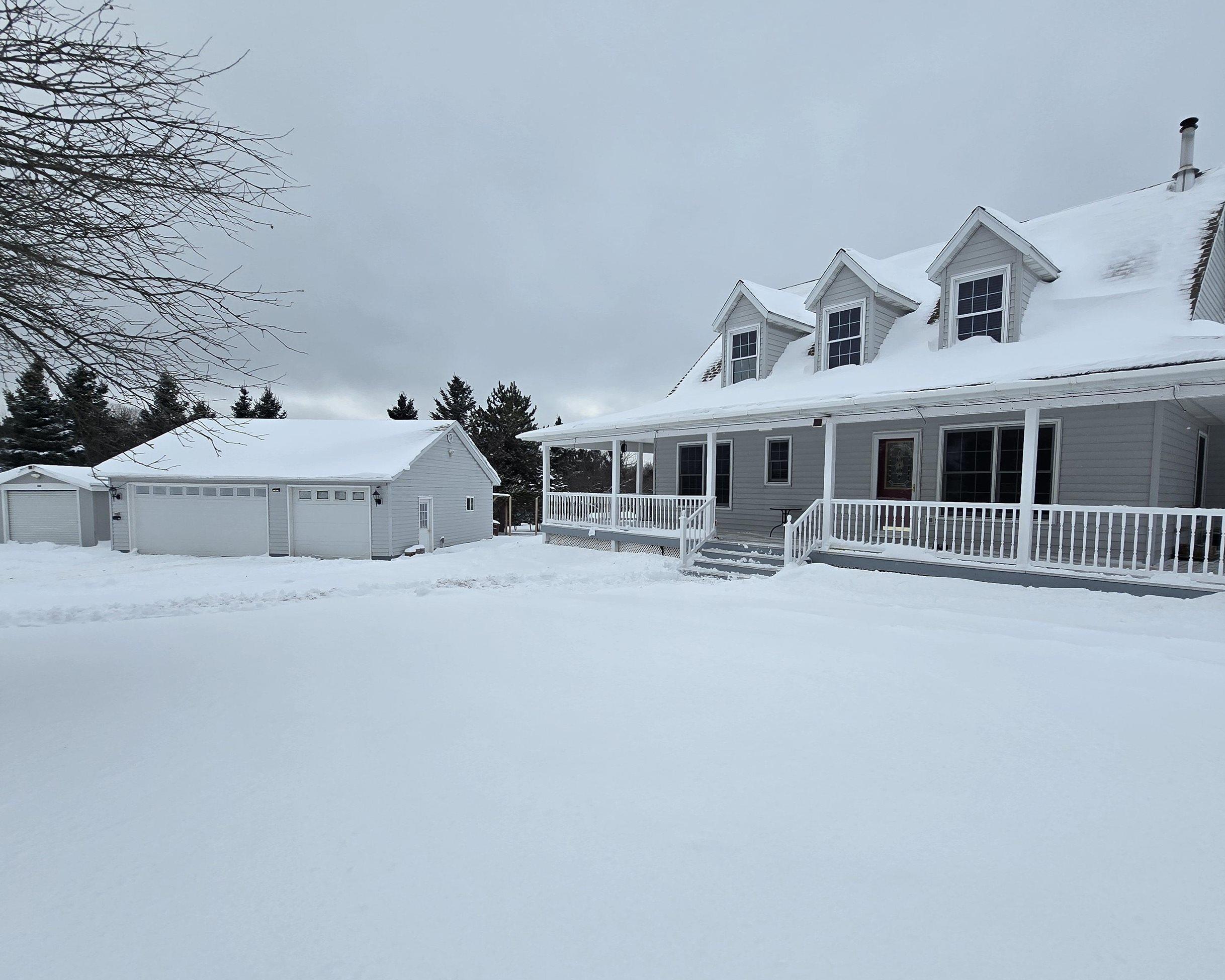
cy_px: 530
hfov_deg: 92.7
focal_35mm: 16
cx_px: 684
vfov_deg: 80.2
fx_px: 580
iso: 50
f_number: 2.2
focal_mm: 2.2
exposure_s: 1/1036
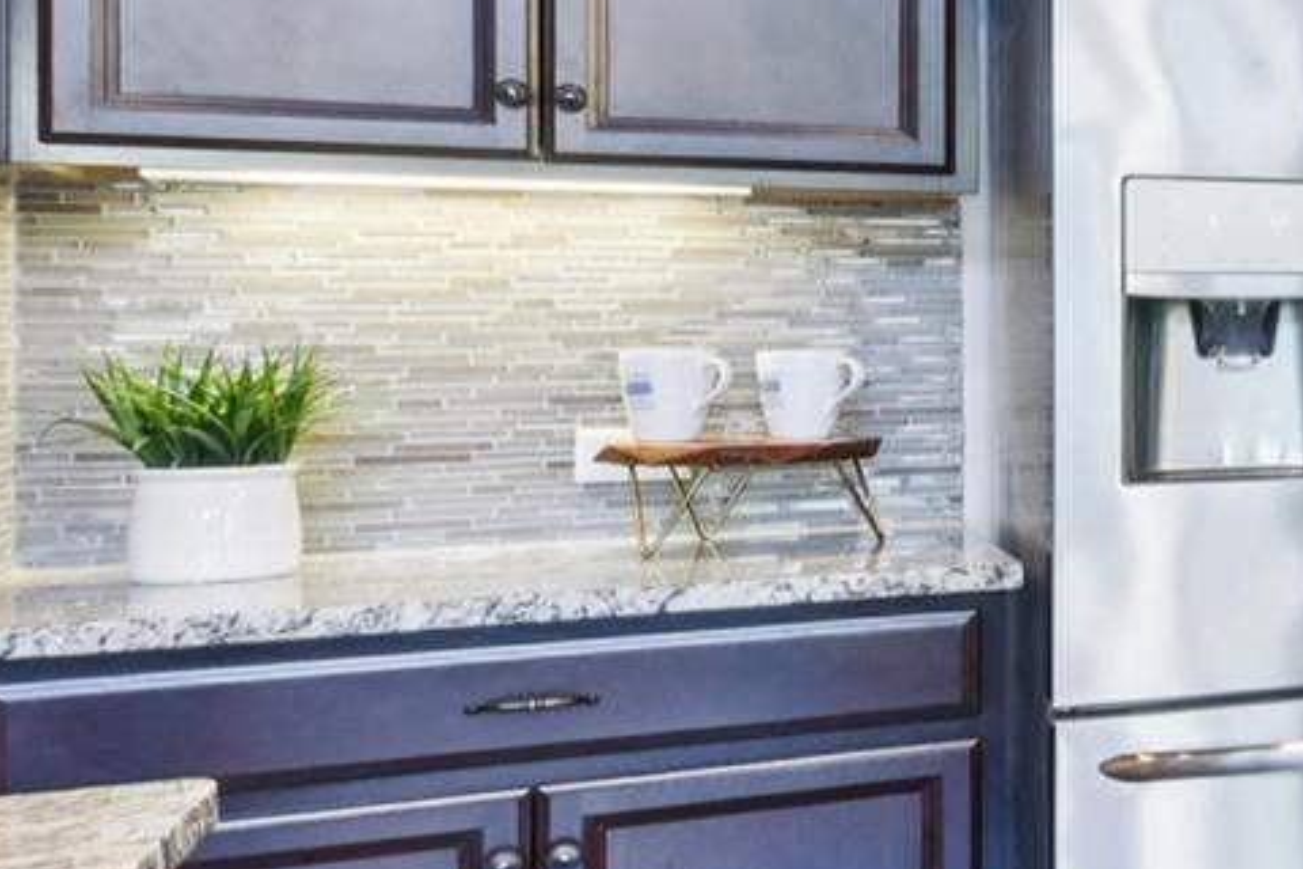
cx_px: 2573
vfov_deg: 21.2
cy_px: 286
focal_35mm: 64
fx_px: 2316
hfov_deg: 19.3
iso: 720
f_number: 8
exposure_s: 1/15
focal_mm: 15
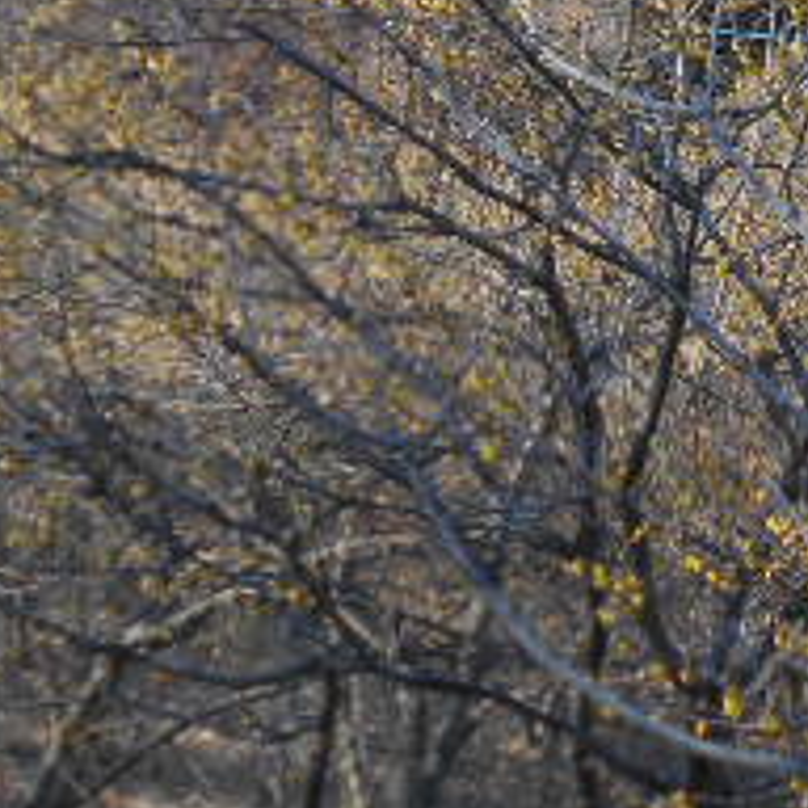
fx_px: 3037
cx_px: 779
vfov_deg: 14.9
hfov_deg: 14.9
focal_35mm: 115
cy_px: -25
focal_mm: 6.7
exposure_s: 1/200
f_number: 3.9
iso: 80
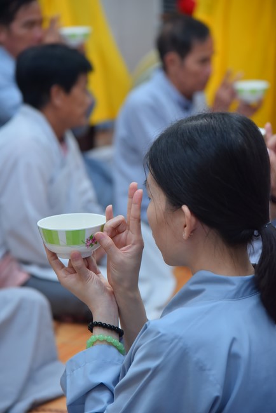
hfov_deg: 12.5
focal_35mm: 110
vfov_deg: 18.6
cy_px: 206
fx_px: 1264
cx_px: 138
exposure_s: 1/160
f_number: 5
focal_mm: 110
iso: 1000
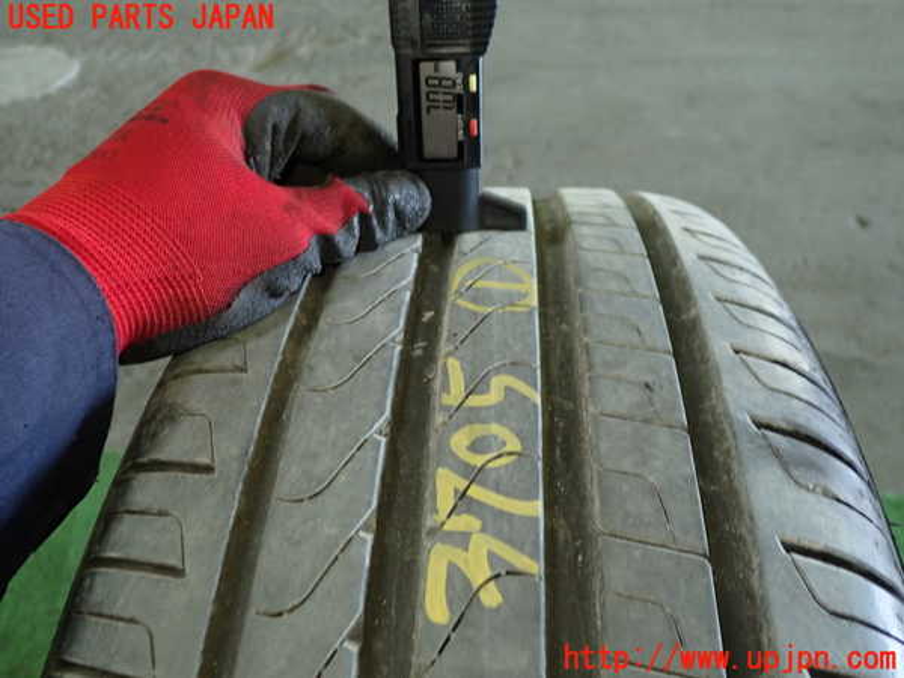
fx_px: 783
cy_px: 339
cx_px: 452
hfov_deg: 60.0
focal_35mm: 30
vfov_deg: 46.8
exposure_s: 1/30
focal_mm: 5.4
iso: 200
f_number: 2.3
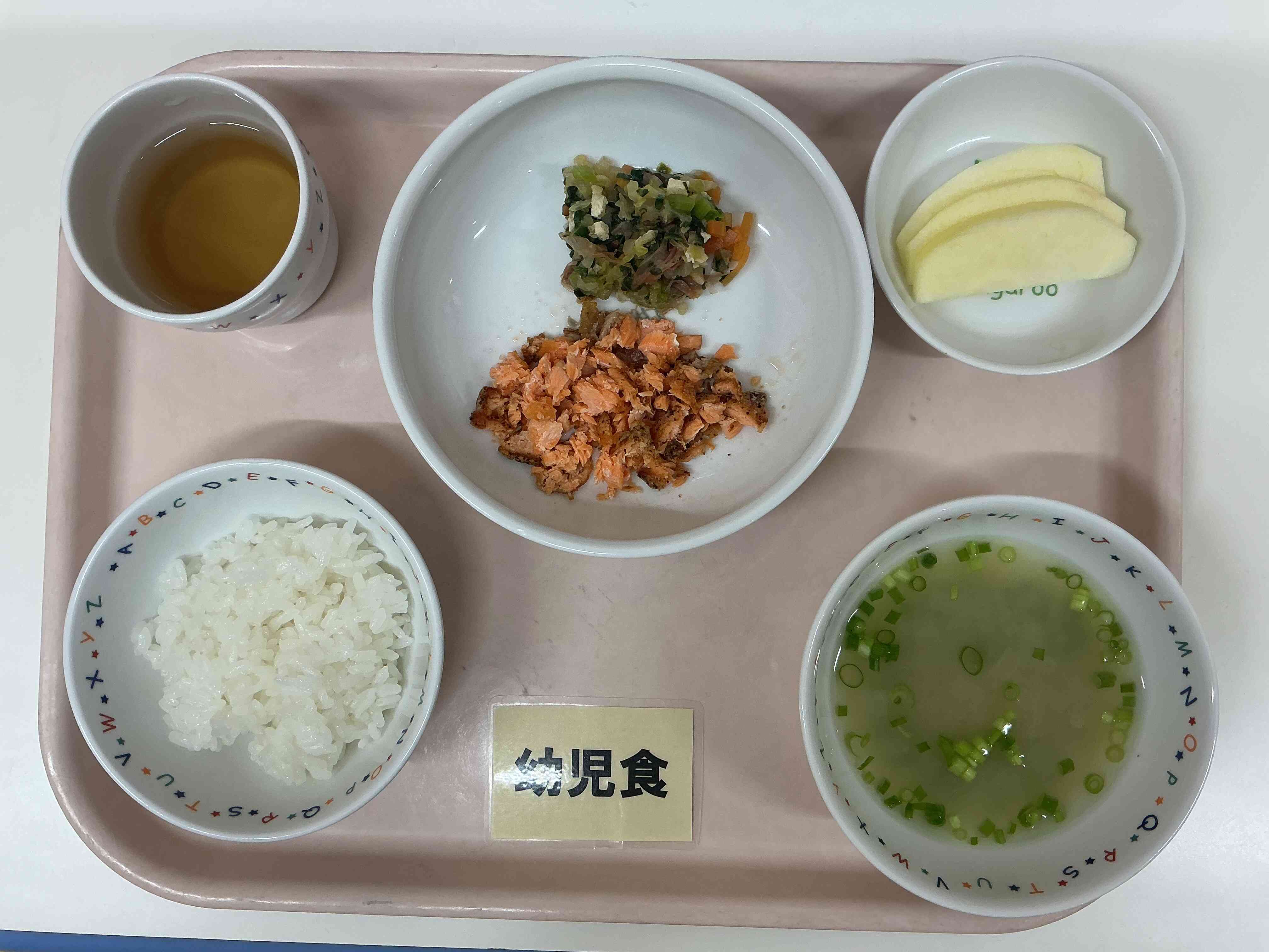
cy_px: 476
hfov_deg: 61.7
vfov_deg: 48.2
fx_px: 1063
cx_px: 634
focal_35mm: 29
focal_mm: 3
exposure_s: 1/60
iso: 40
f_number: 1.8
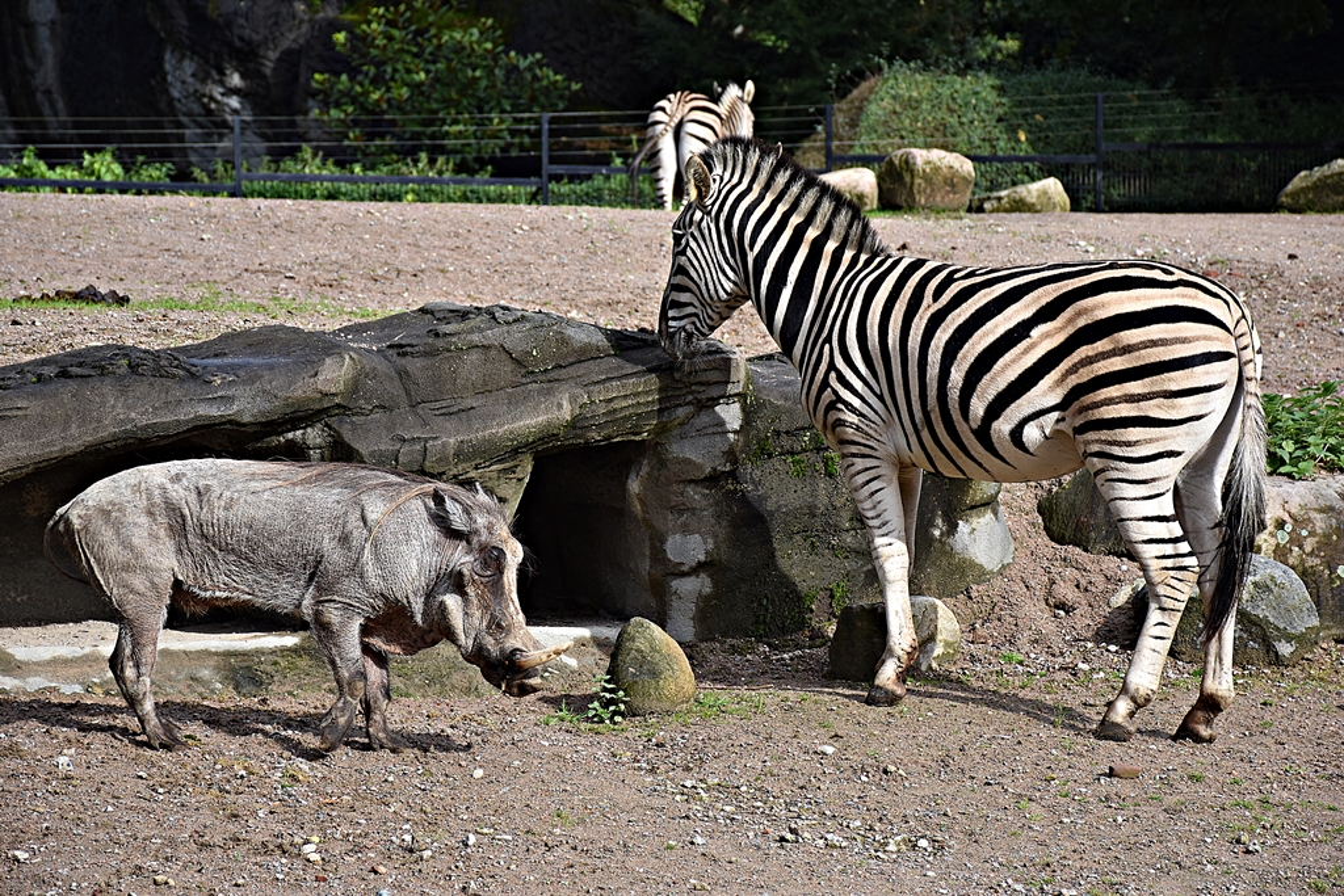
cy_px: 448
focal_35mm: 135
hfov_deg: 15.2
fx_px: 5040
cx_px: 672
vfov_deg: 10.2
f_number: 5.6
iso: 200
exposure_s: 1/500
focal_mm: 90
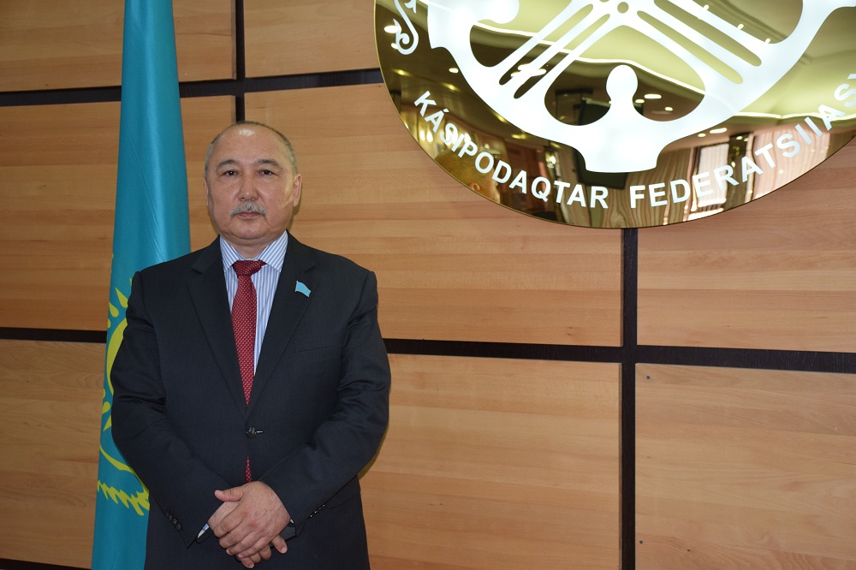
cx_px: 428
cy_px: 285
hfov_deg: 37.9
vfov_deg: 25.7
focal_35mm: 52
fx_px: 1248
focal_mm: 35
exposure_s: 1/125
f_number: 5.6
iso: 800
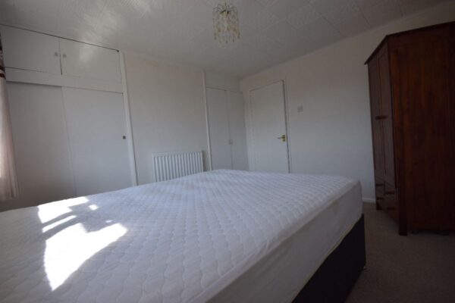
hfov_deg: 100.4
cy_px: 152
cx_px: 228
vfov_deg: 77.3
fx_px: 190
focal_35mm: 15
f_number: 8
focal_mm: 10
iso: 320
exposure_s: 1/250
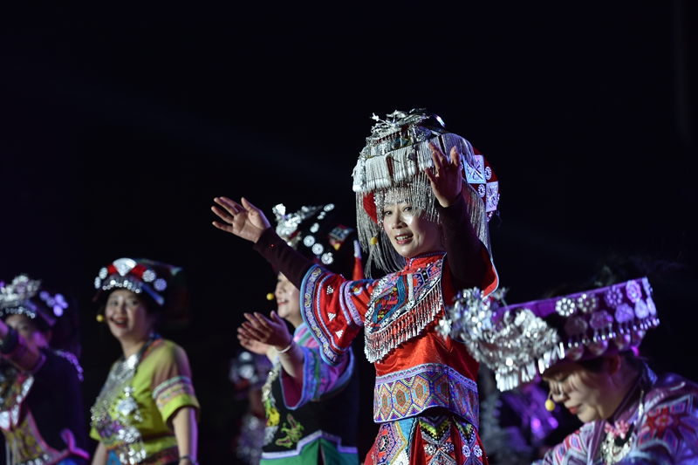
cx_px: 349
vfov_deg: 9.8
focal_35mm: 140
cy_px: 232
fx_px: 2714
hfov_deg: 14.7
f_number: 4.5
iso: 640
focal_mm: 140
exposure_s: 1/200
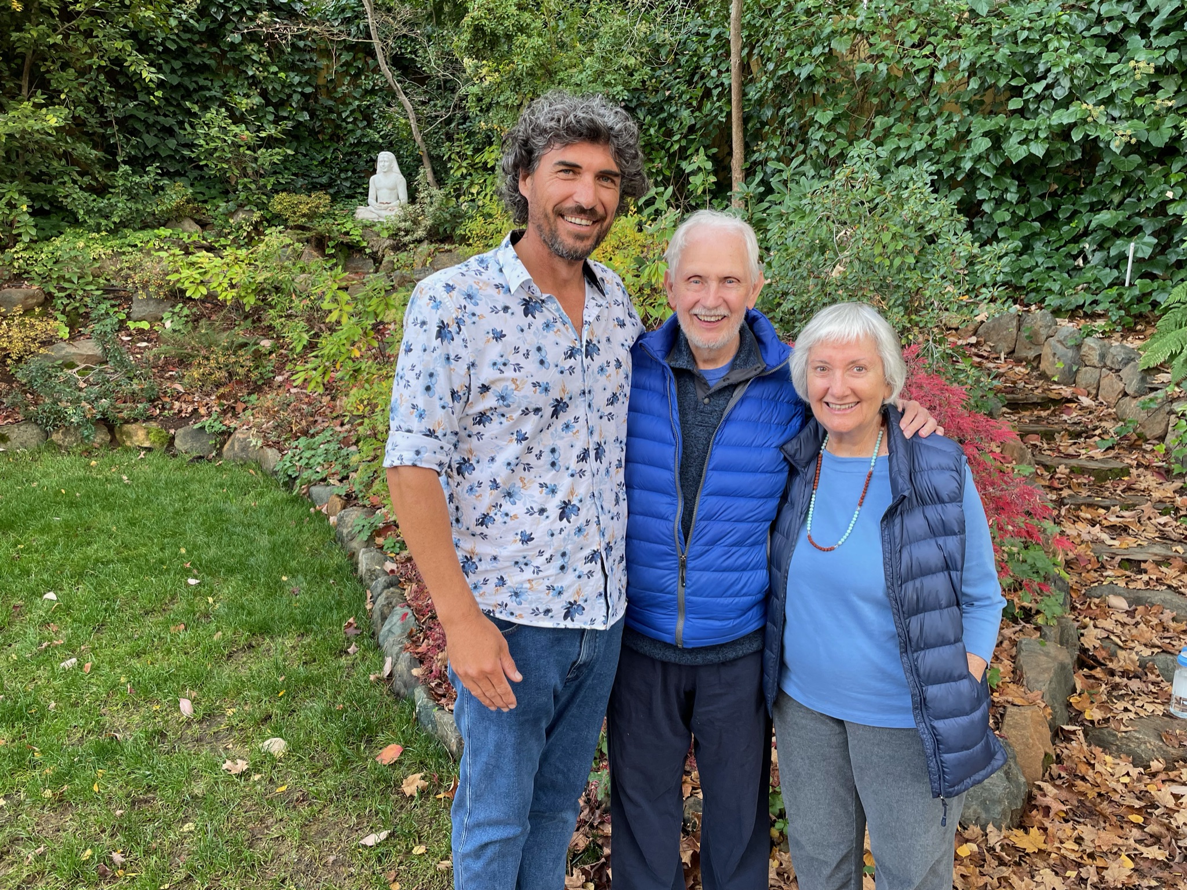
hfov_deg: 67.3
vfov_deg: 53.0
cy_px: 445
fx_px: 891
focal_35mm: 26
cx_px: 594
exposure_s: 1/121
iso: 50
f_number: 1.6
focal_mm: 4.2
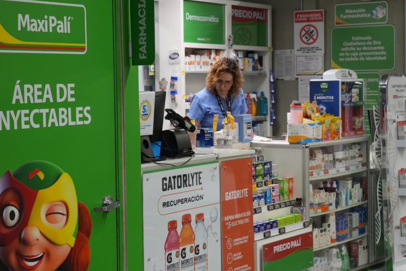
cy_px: 123
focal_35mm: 87
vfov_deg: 15.8
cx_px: 185
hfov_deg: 23.5
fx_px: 977
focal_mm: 45
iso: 1600
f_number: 4
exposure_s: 1/160
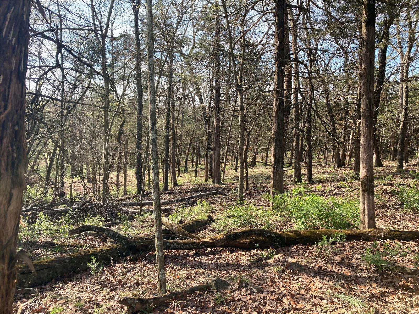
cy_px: 157
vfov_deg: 49.7
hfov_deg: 63.4
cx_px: 210
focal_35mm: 28
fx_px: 339
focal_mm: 3.99
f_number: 1.8
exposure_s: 1/415
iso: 20
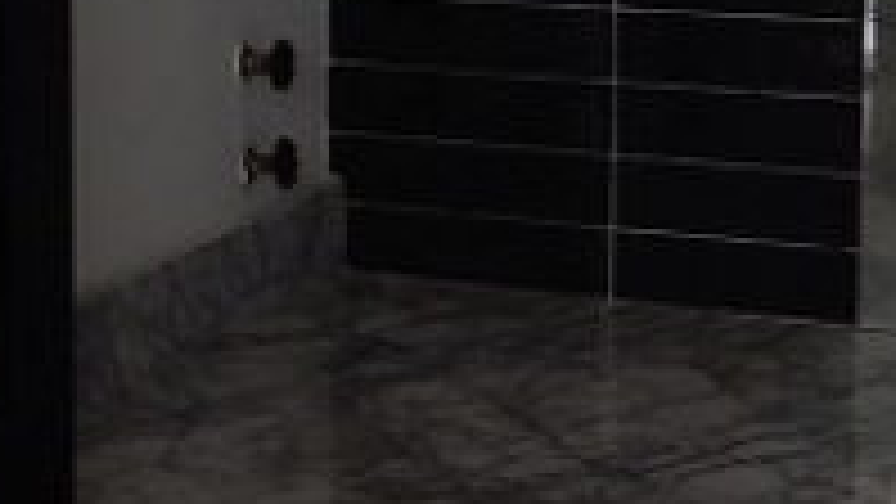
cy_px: -104
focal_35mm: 134
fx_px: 3184
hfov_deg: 14.6
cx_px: -549
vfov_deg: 8.9
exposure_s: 1/200
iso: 125
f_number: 3
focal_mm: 4
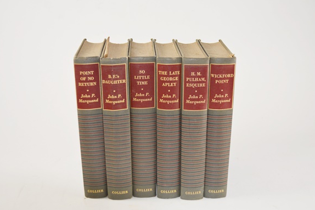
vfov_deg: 28.7
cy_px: 104
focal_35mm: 47
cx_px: 162
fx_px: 411
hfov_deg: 41.9
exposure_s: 1/160
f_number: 4.5
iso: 200
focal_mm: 30
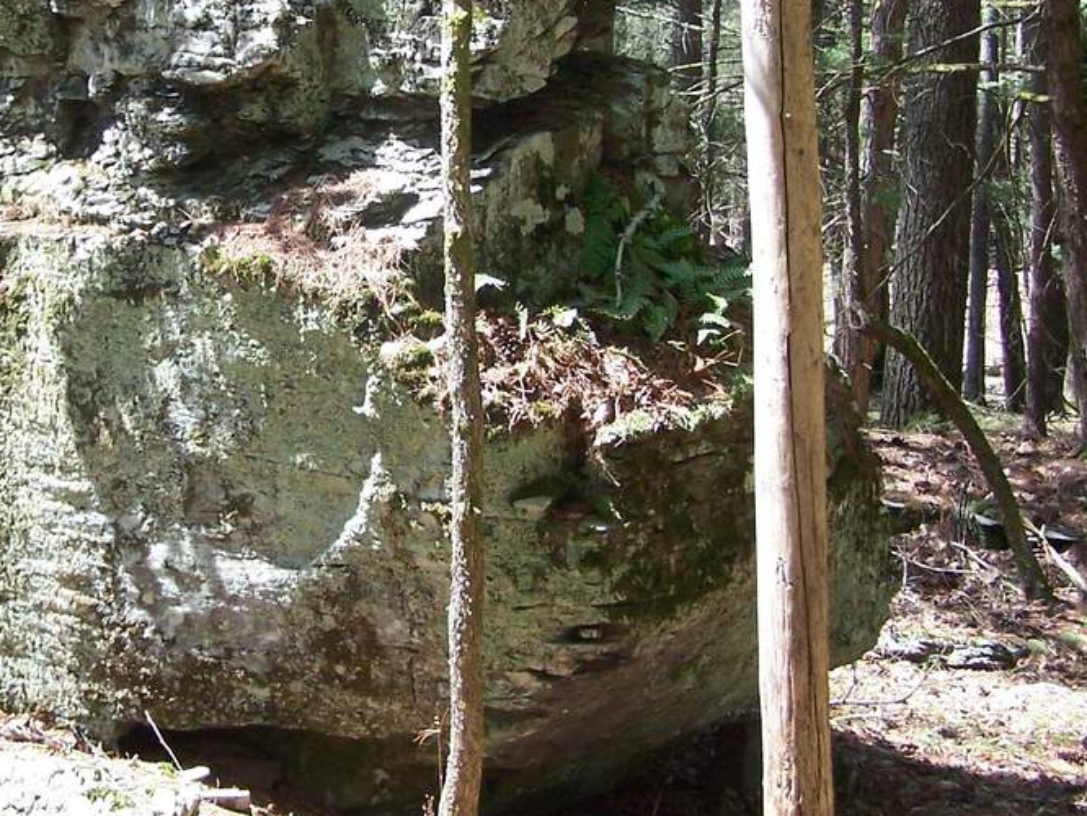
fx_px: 2293
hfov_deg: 26.3
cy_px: 263
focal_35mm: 73
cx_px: 251
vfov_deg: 20.1
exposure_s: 1/250
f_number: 2.8
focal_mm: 6.3
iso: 140
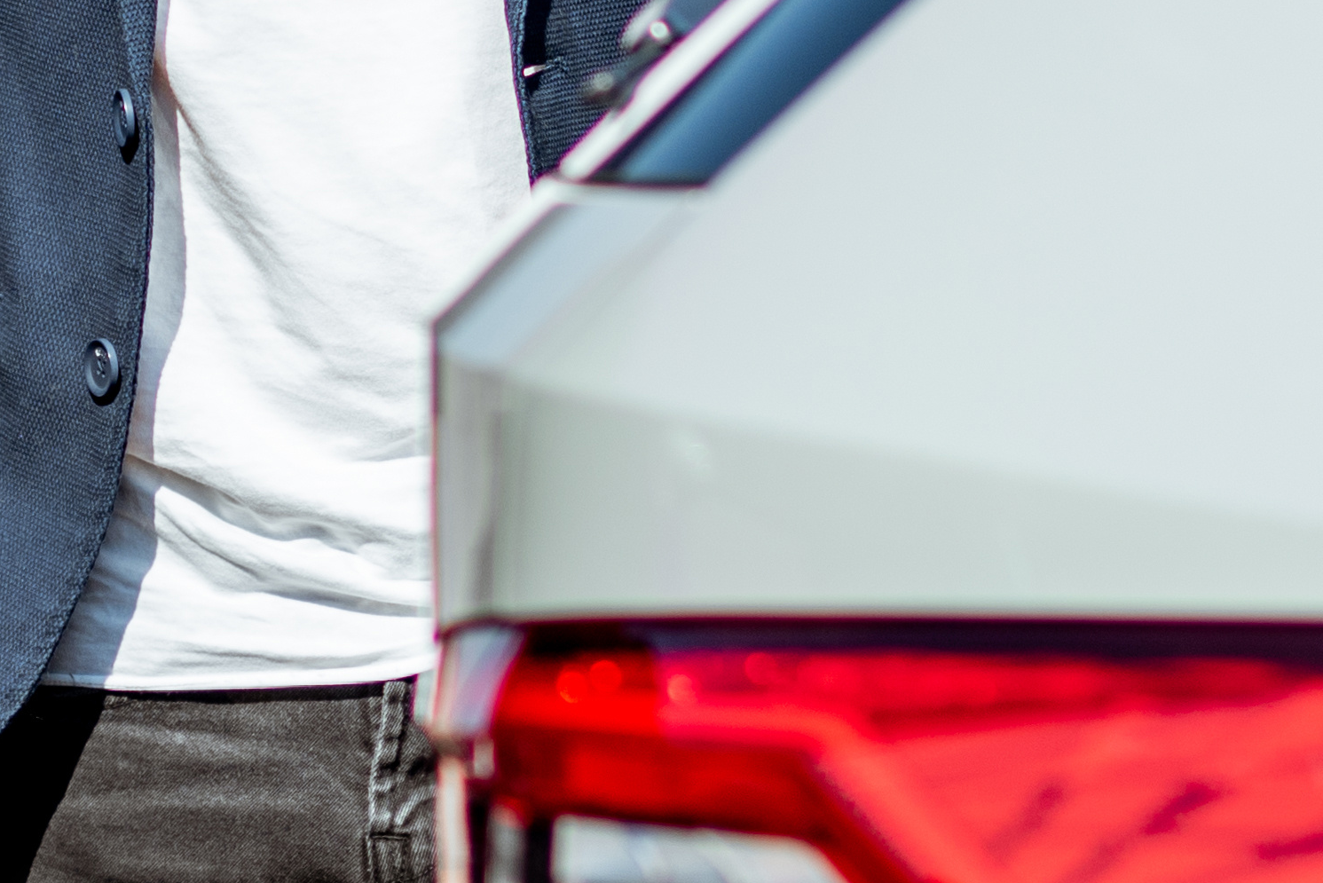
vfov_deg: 3.3
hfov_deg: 5.0
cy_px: 506
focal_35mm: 412
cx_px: -269
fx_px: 15145
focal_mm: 85
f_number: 2.2
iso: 100
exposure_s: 1/2500
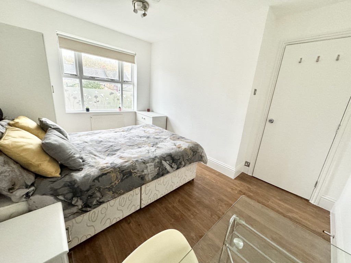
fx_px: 142
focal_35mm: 14
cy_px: 132
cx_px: 176
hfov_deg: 102.1
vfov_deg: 85.7
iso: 320
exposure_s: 1/99
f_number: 2.2
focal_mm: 2.22
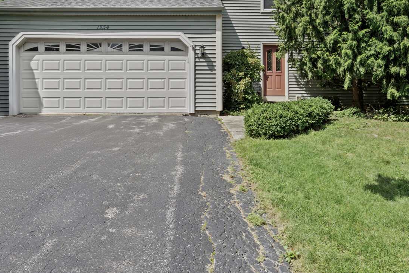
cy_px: 74
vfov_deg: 45.1
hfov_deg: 65.4
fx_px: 318
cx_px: 216
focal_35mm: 28
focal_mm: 19
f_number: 8
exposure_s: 1/250
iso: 200
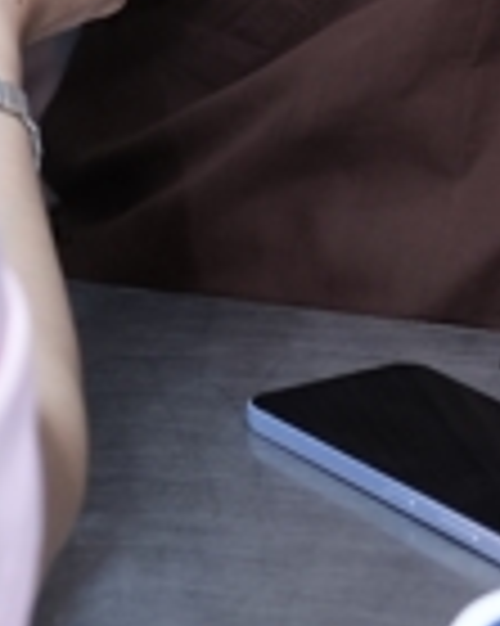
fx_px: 4259
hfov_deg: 6.6
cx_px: -234
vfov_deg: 8.0
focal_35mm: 230
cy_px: -687
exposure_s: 1/125
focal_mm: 35
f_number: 2.5
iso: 500
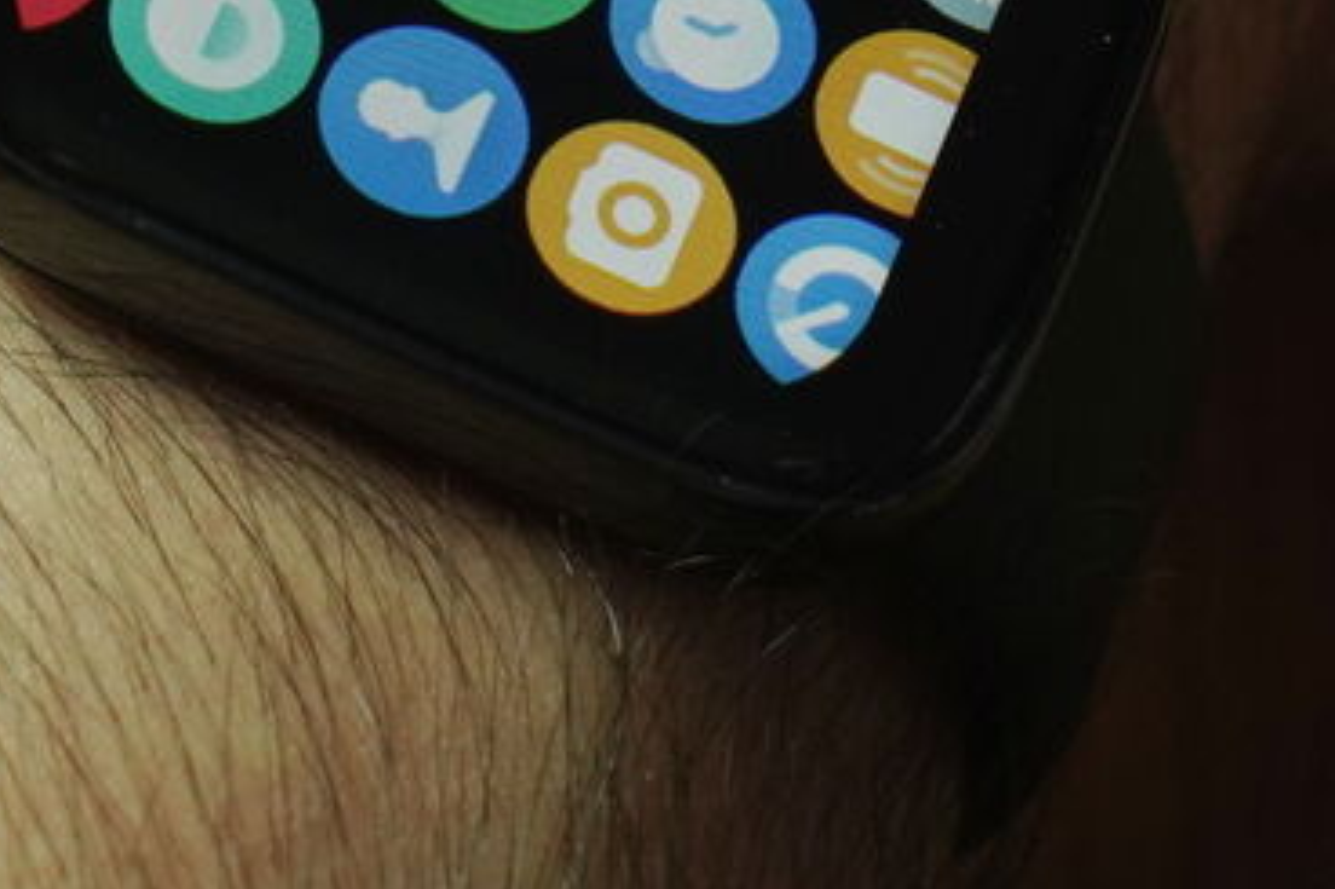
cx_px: 590
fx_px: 6783
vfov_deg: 7.5
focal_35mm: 183
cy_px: 25
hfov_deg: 11.2
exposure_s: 1/200
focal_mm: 70
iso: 1600
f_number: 7.1
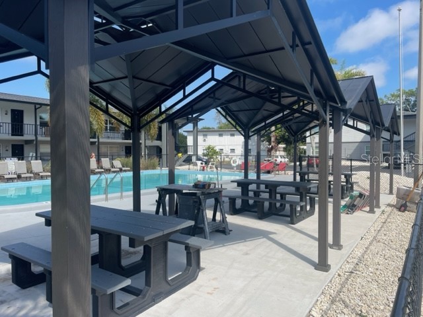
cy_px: 158
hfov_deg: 67.3
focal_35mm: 26
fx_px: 318
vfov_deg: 53.1
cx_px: 212
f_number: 1.6
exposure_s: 1/3040
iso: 32
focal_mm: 4.2
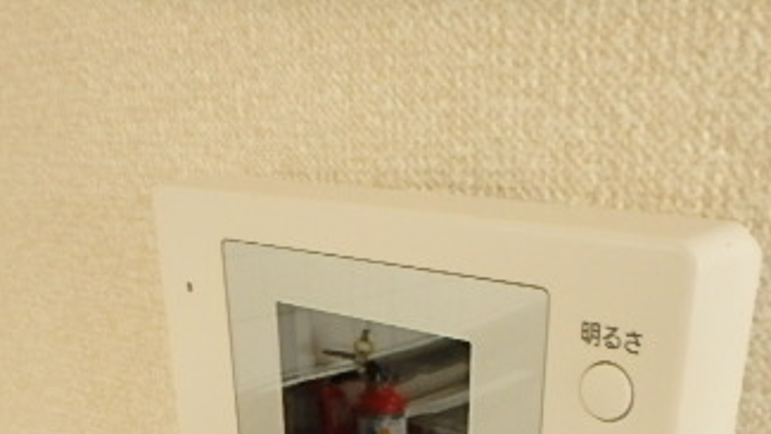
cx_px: 429
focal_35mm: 45
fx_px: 920
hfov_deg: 45.4
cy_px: 560
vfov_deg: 23.5
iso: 500
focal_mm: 3.7
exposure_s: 1/30
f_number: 3.5
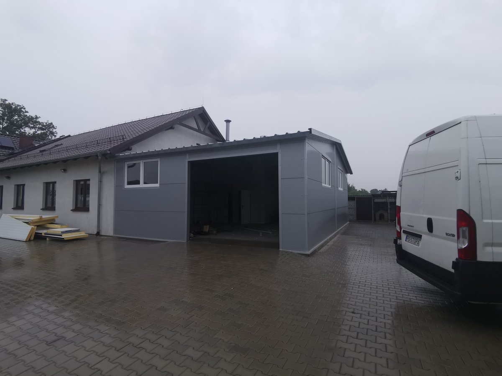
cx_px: 251
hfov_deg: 91.0
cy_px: 188
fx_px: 247
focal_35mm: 17
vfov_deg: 74.7
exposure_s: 1/139
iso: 50
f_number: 2.2
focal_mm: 2.26
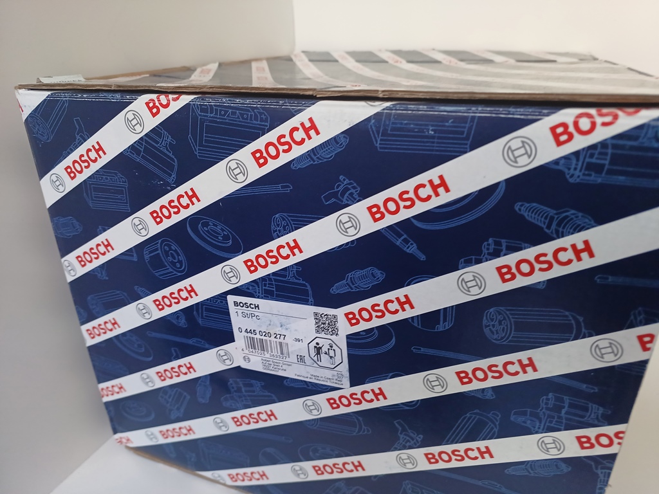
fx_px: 438
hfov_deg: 73.9
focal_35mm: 23
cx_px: 330
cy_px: 247
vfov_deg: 58.9
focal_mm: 5.06
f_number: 1.8
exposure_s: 1/50
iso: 125
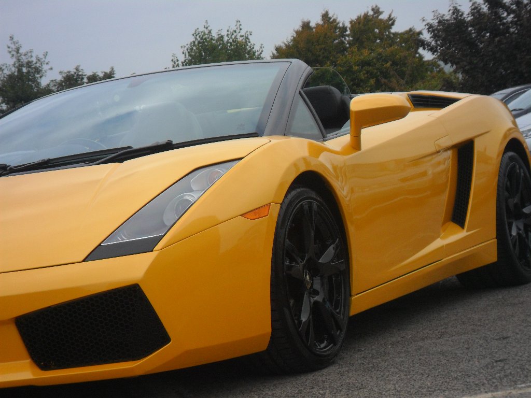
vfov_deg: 13.7
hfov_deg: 18.2
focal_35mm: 108
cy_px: 199
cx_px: 266
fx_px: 1657
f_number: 5
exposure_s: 1/350
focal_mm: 19.6
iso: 80
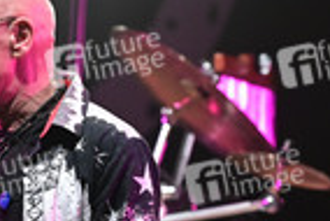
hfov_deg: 3.7
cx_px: -189
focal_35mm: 556
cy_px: 235
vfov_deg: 2.5
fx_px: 5102
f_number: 4
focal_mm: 175
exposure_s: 1/320
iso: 3200
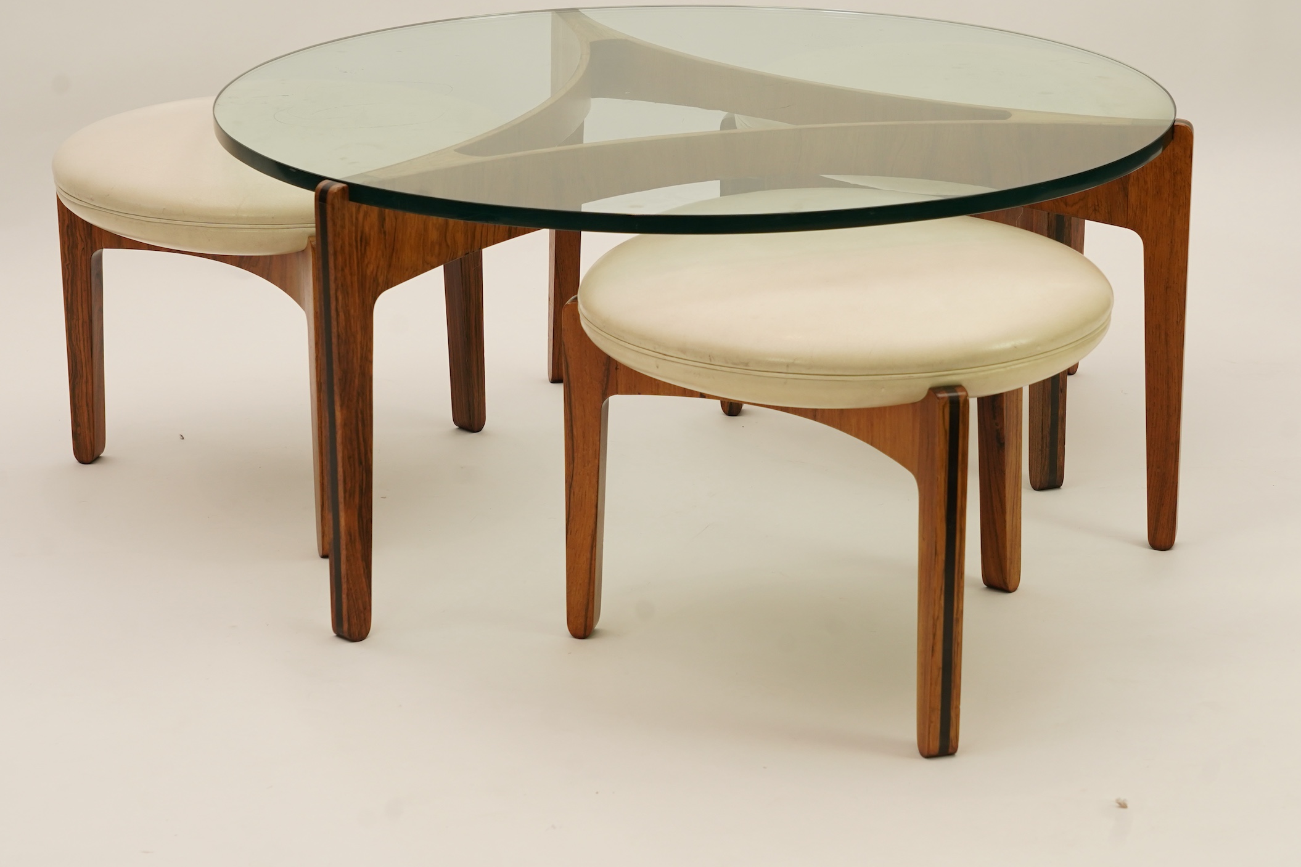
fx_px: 3289
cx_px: 712
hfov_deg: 22.4
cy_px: 323
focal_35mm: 91
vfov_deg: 15.0
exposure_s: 1/125
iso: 800
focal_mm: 70
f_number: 8
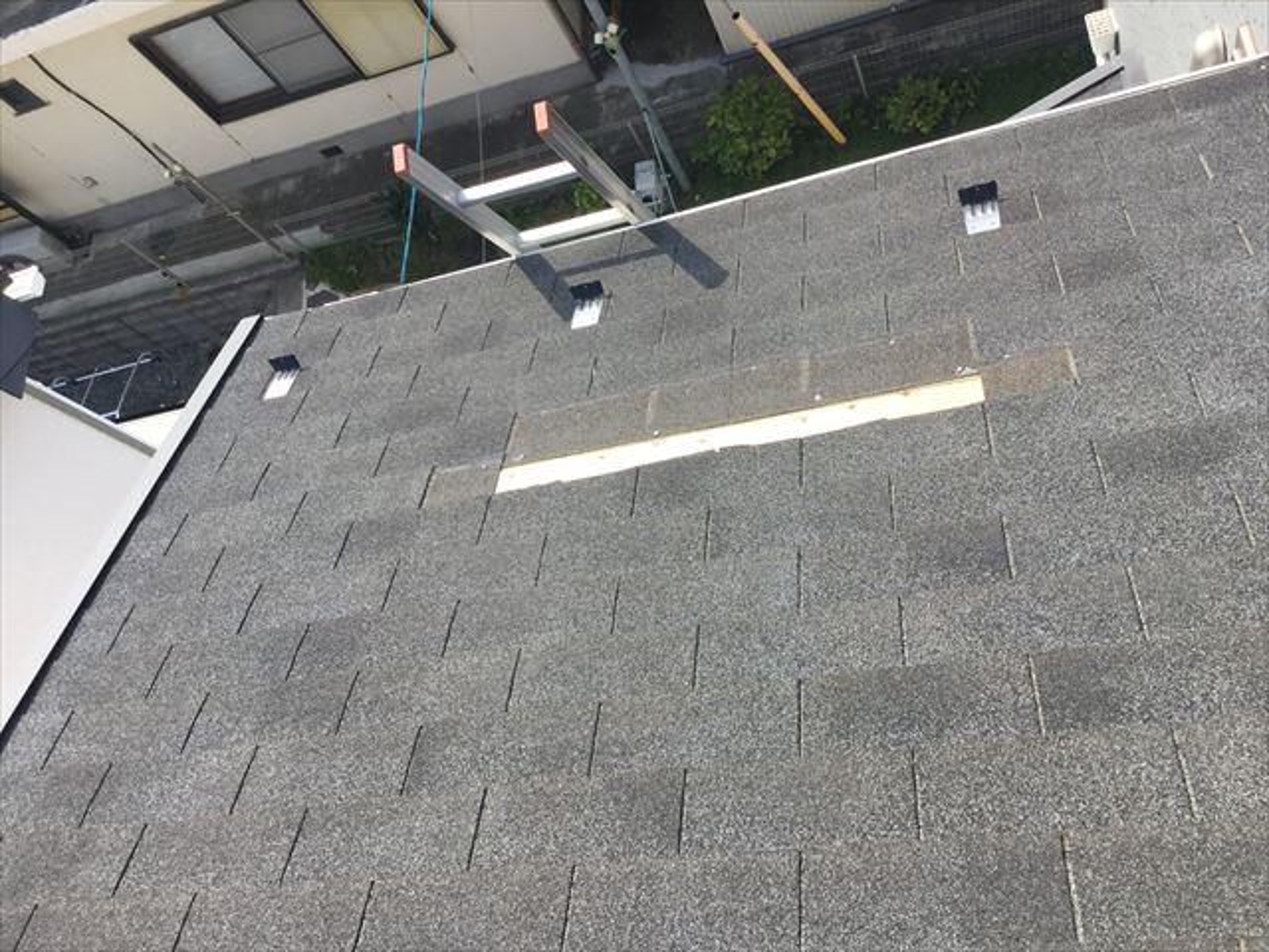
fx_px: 1136
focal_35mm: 31
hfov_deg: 58.4
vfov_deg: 45.4
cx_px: 634
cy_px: 476
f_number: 2.4
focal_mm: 3.3
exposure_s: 1/574
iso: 25
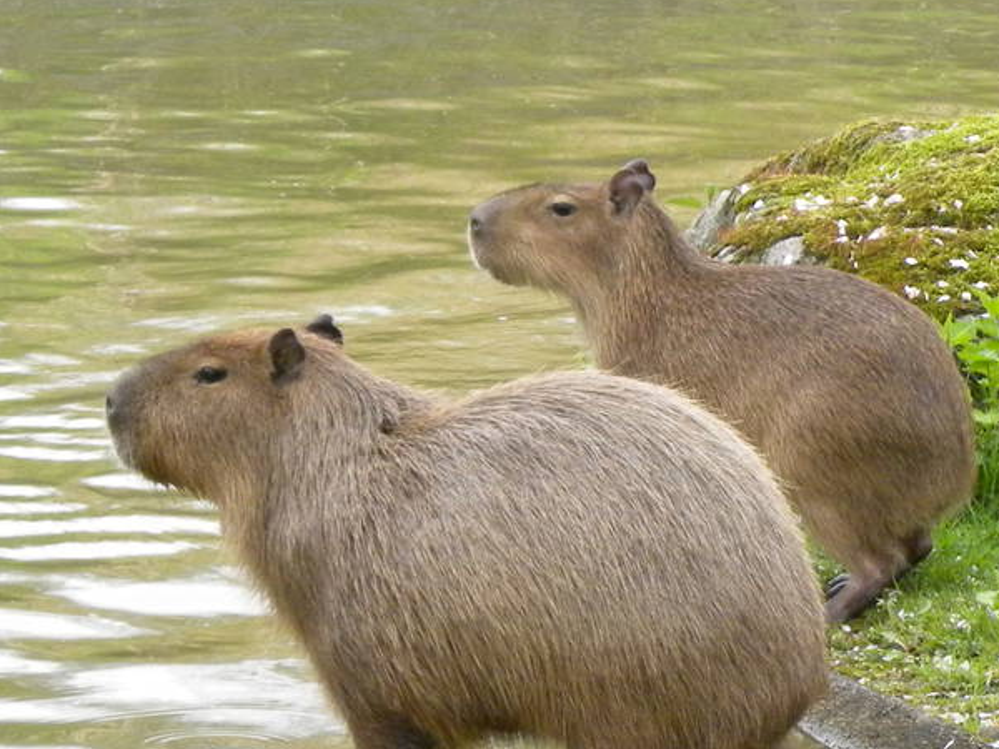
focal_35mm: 344
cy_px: 536
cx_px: 957
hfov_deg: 5.7
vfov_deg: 4.3
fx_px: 9928
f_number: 4.5
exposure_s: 1/67
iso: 218
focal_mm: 23
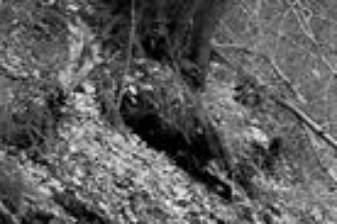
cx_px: 447
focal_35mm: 615
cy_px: 189
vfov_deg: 2.2
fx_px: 5754
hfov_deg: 3.3
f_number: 5
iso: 400
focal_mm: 55
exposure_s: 1/100
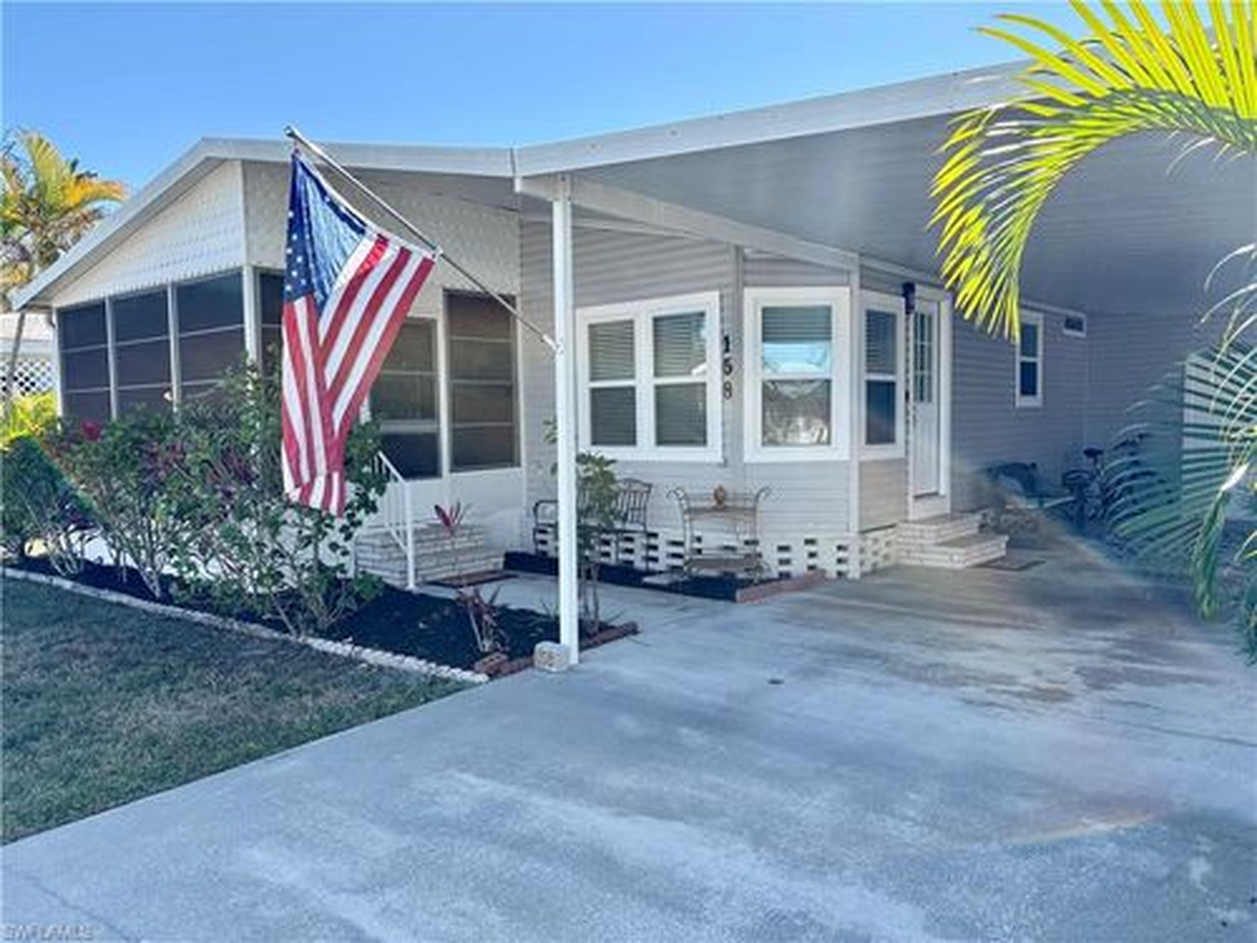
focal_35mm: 26
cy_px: 472
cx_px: 628
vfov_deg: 53.1
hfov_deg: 67.3
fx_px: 944
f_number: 1.6
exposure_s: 1/1287
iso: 64
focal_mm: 5.96
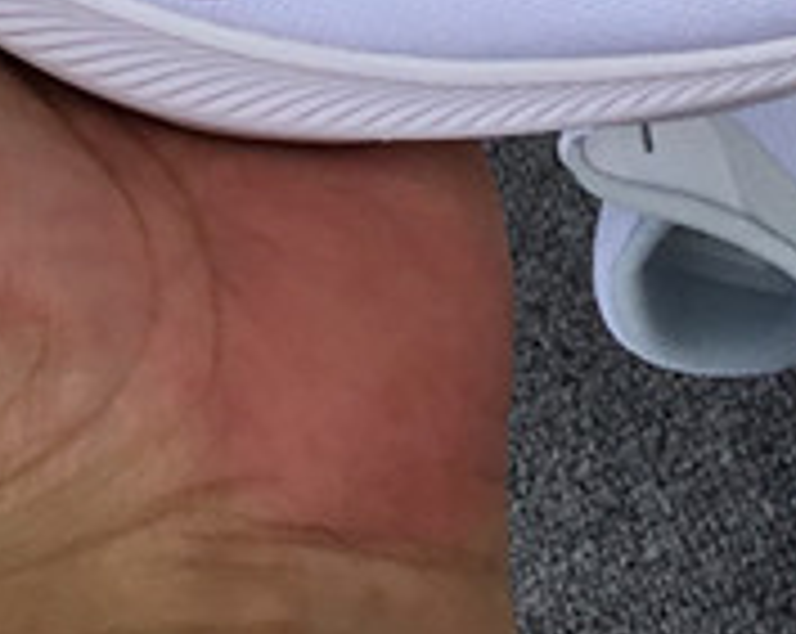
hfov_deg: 12.3
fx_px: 3622
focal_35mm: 154
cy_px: -704
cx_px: -99
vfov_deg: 9.3
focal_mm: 3.3
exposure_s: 1/994
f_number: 2.4
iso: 25
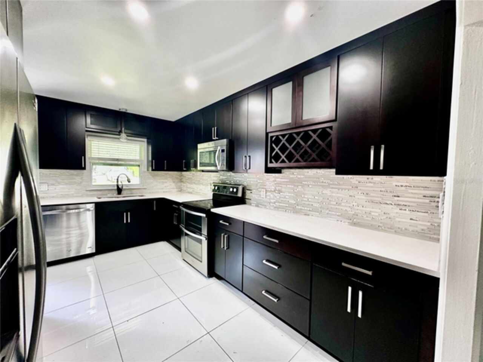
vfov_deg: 85.7
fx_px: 195
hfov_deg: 102.1
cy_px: 181
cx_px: 242
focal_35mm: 14
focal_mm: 2.22
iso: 400
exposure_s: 1/60
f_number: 2.2
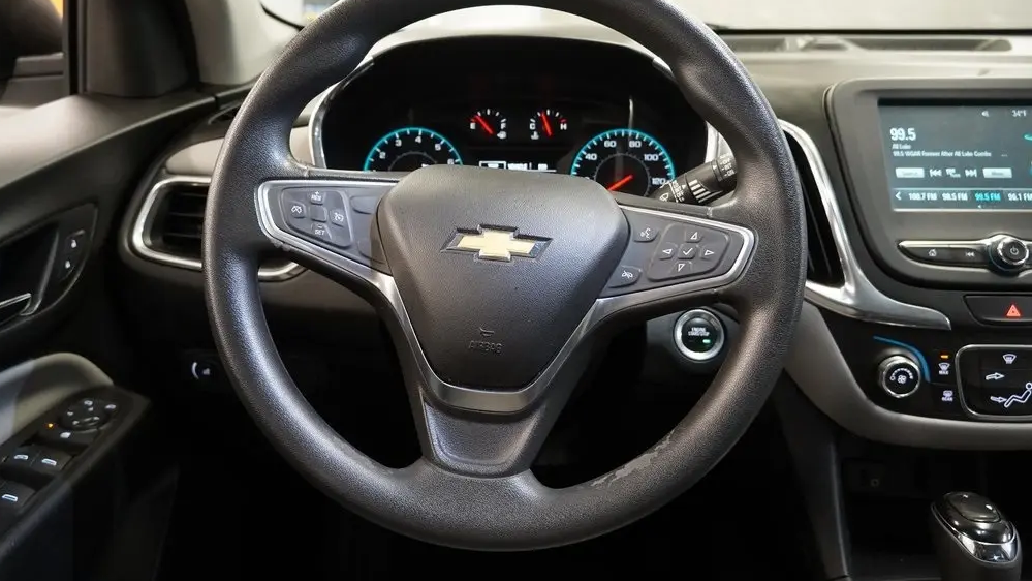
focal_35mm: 29
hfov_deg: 66.1
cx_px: 505
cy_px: 262
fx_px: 794
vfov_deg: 40.1
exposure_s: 1/30
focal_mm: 18
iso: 4000
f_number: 3.5
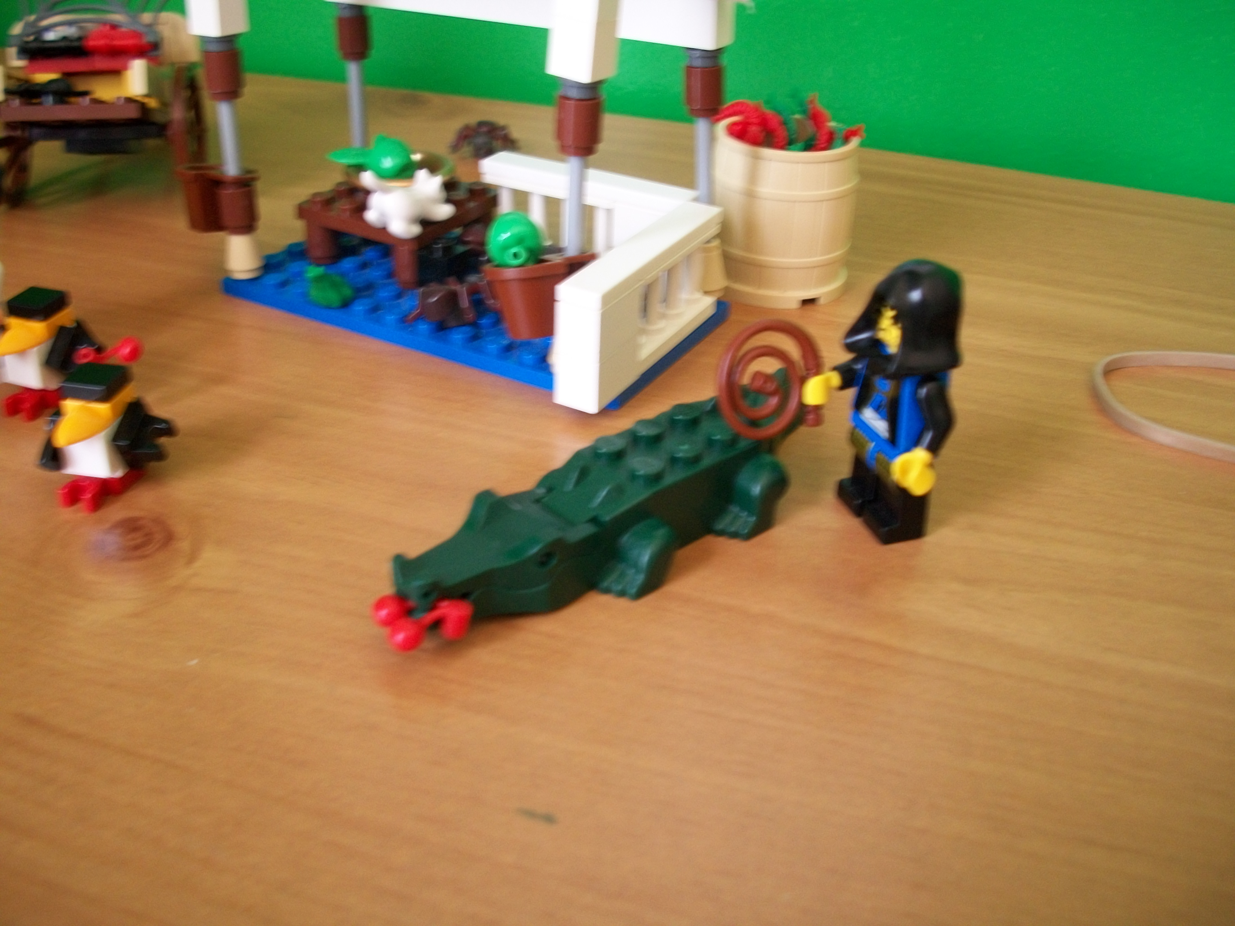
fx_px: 1249
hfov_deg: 52.6
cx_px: 618
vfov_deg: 40.7
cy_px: 463
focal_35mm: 35
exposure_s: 1/20
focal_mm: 6.3
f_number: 3.1
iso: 160
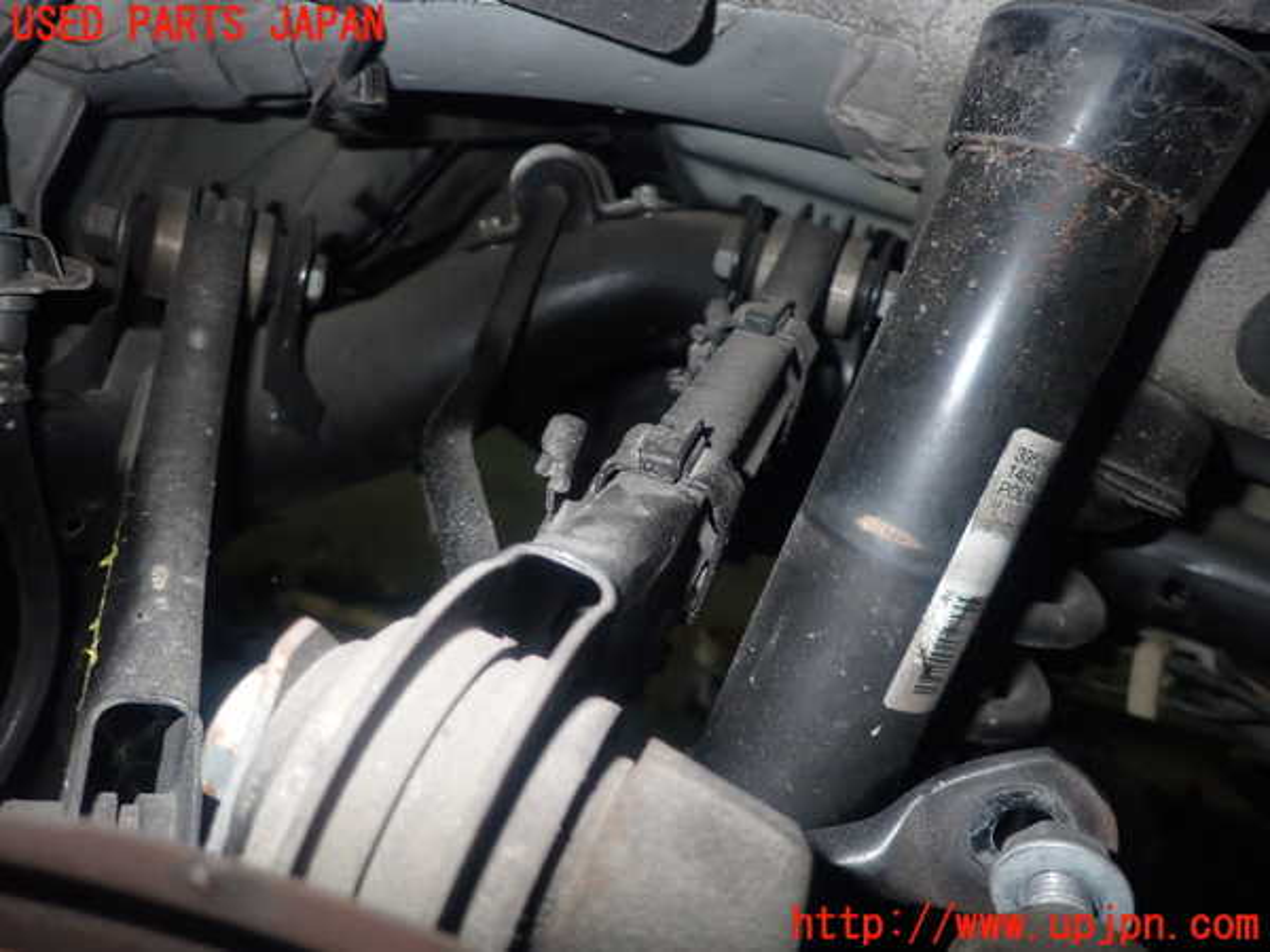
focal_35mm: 25
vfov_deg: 54.9
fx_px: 917
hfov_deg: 69.4
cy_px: 476
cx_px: 635
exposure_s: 1/30
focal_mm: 4.5
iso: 400
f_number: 5.6
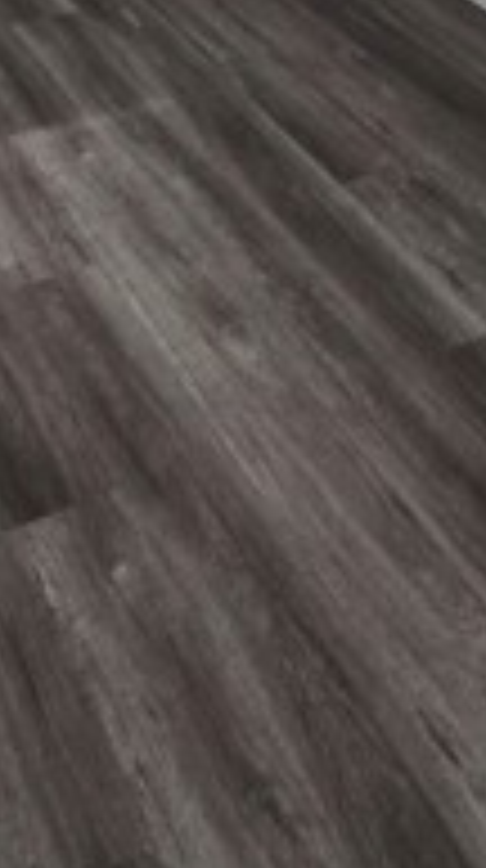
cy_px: -441
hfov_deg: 23.0
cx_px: -117
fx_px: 1081
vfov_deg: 28.3
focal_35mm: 47
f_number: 2.2
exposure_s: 1/120
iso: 50
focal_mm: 1.7
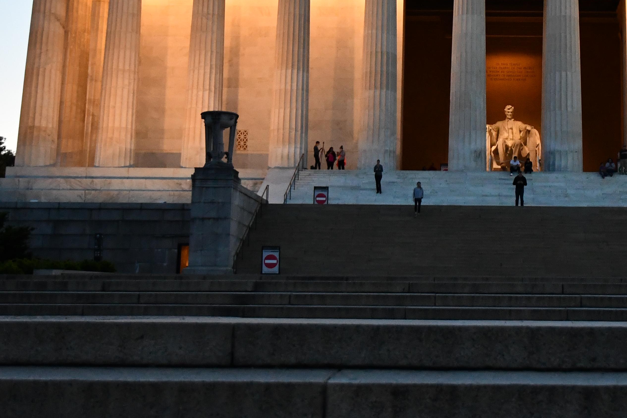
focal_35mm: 66
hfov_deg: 29.9
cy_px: 93
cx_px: 484
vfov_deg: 20.4
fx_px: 1149
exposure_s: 1/125
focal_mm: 20
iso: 2200
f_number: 2.8
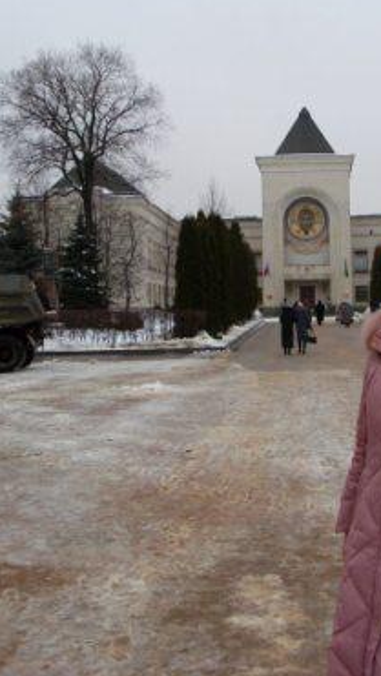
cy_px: 299
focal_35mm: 50
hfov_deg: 23.8
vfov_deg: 41.2
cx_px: 273
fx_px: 897
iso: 100
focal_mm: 6.3
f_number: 3
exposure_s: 1/90
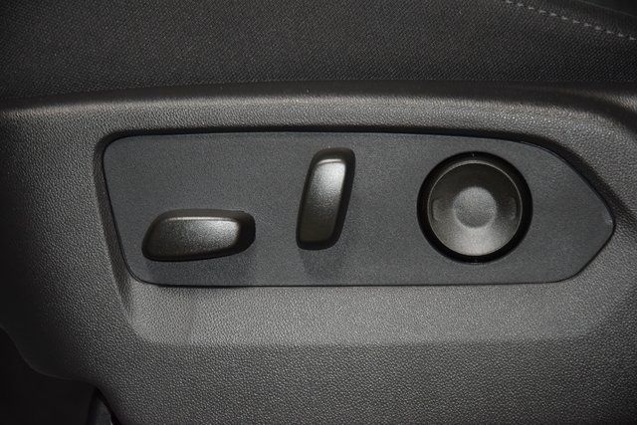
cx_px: 318
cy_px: 212
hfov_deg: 19.5
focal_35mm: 105
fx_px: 1858
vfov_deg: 13.0
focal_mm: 70
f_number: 4.5
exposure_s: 1/50
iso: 1800
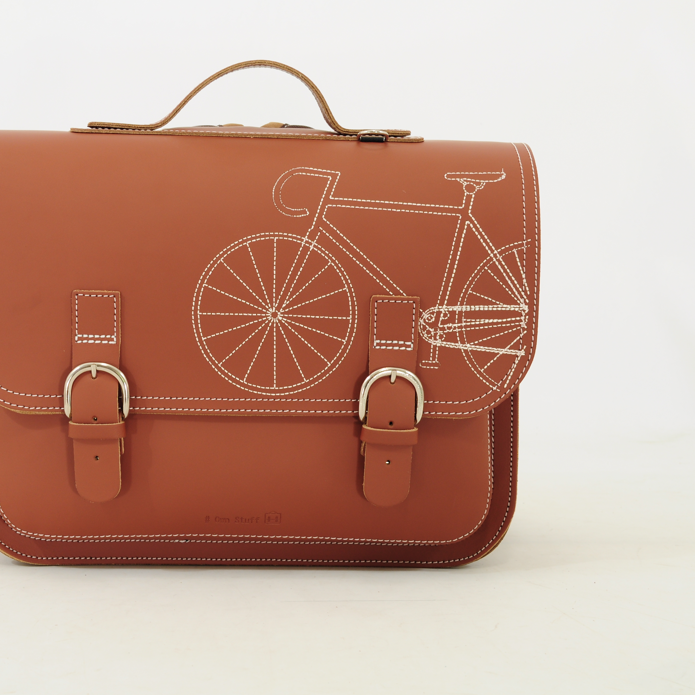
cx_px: 266
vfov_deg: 26.1
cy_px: 347
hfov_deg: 26.0
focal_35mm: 66
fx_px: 1499
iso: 200
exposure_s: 1/25
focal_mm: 34
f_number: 9
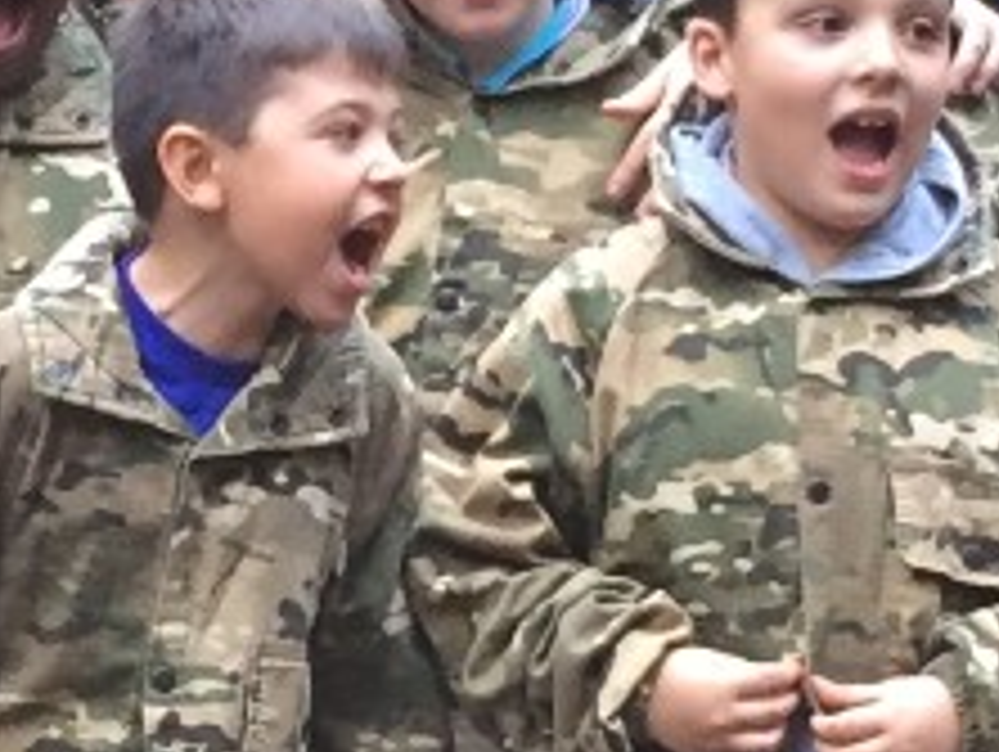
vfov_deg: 7.9
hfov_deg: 10.5
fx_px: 5431
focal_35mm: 188
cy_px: 275
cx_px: 315
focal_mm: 4.15
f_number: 2.2
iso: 64
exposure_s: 1/33
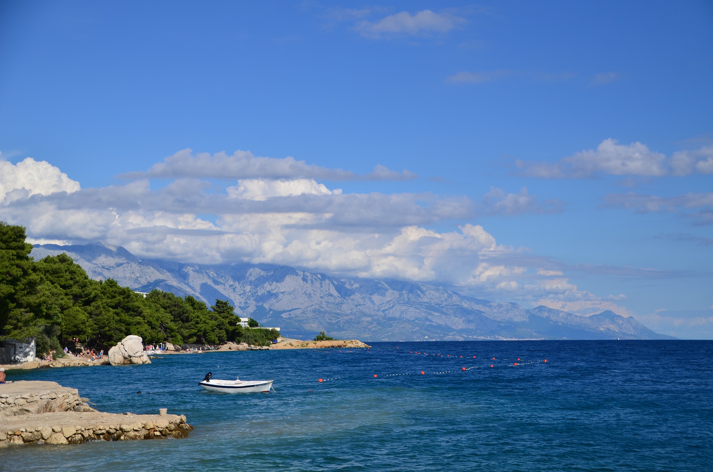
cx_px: 356
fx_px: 1245
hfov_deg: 32.0
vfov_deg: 21.5
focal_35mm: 63
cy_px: 236
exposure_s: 1/2000
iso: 110
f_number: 4.8
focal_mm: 42
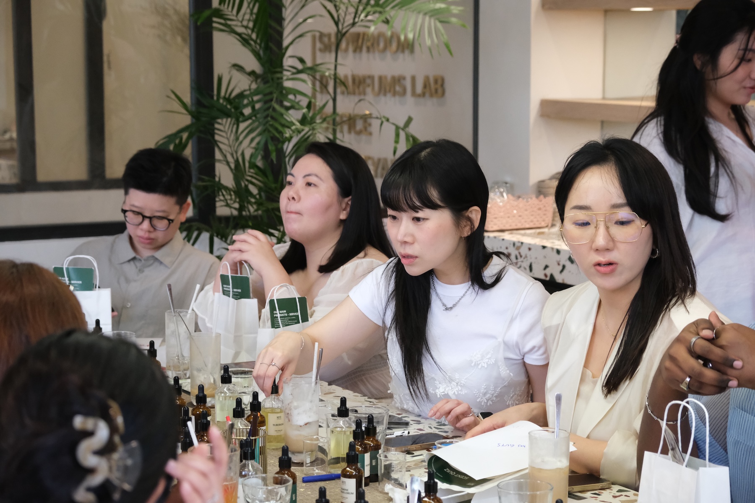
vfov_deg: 16.5
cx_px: 378
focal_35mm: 83
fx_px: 1741
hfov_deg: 24.5
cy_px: 252
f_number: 5
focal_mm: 55
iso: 5000
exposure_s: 1/250
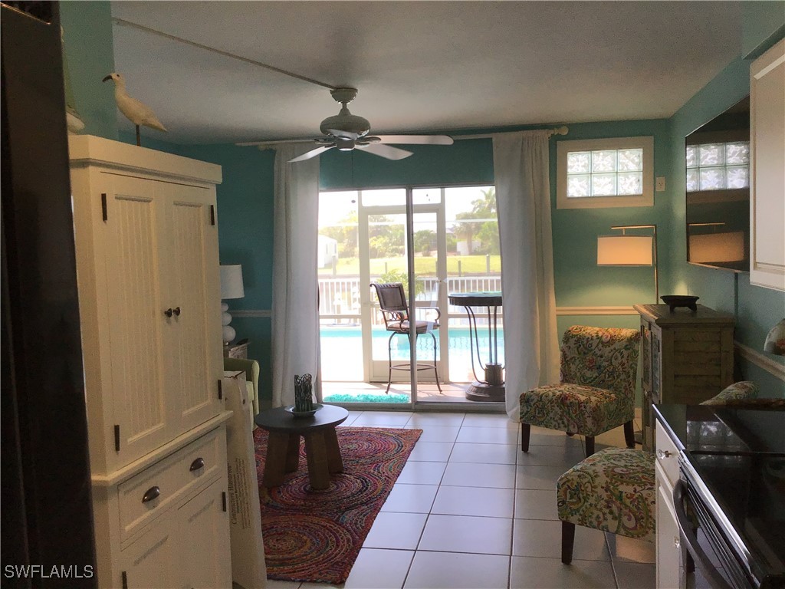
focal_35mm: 31
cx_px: 392
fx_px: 703
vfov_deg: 45.4
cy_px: 294
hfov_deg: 58.4
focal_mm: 3.3
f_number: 2.4
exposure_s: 1/100
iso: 40
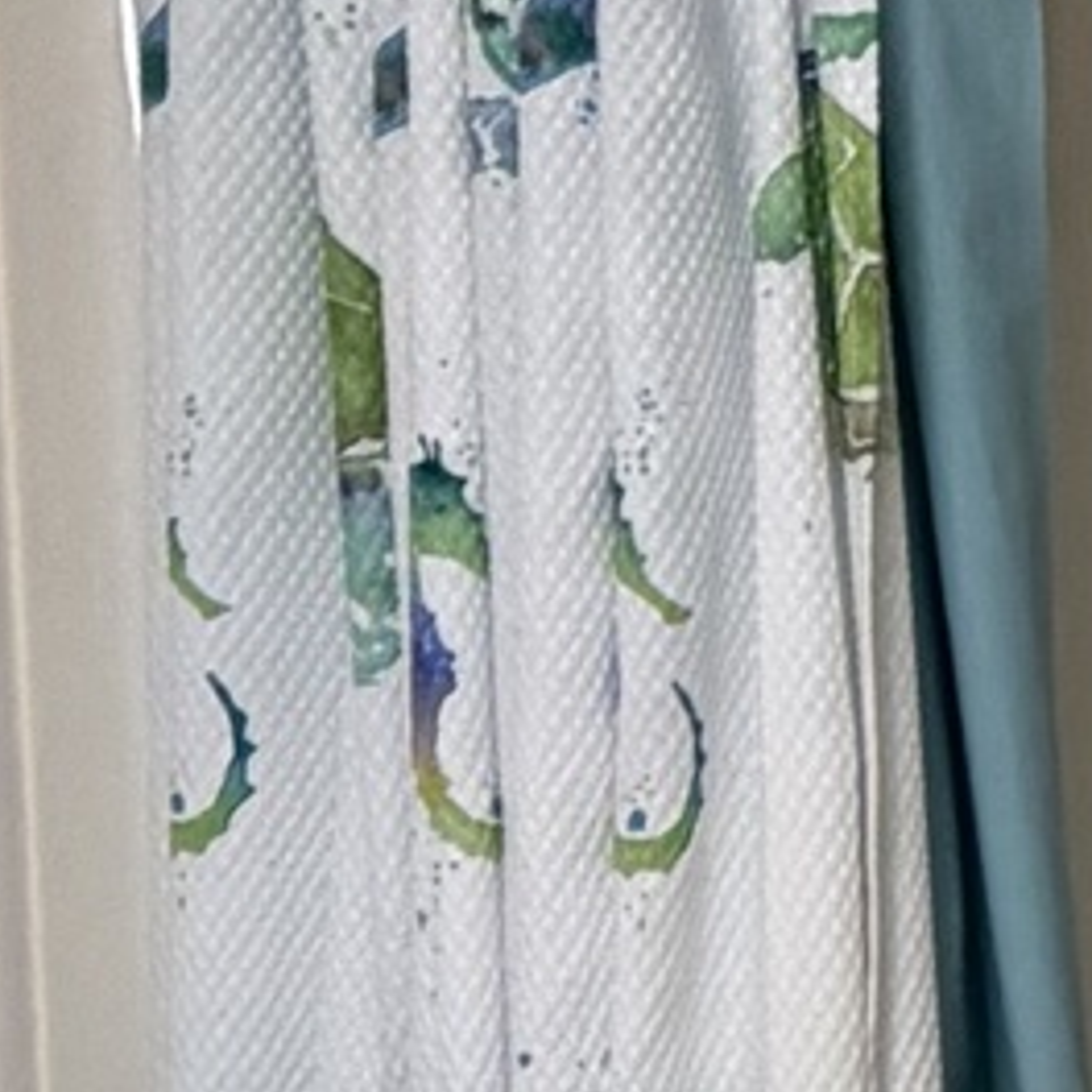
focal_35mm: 108
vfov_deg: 15.6
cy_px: 1295
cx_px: 2486
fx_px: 3855
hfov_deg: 12.9
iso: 200
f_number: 2.2
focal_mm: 2.22
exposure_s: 1/120
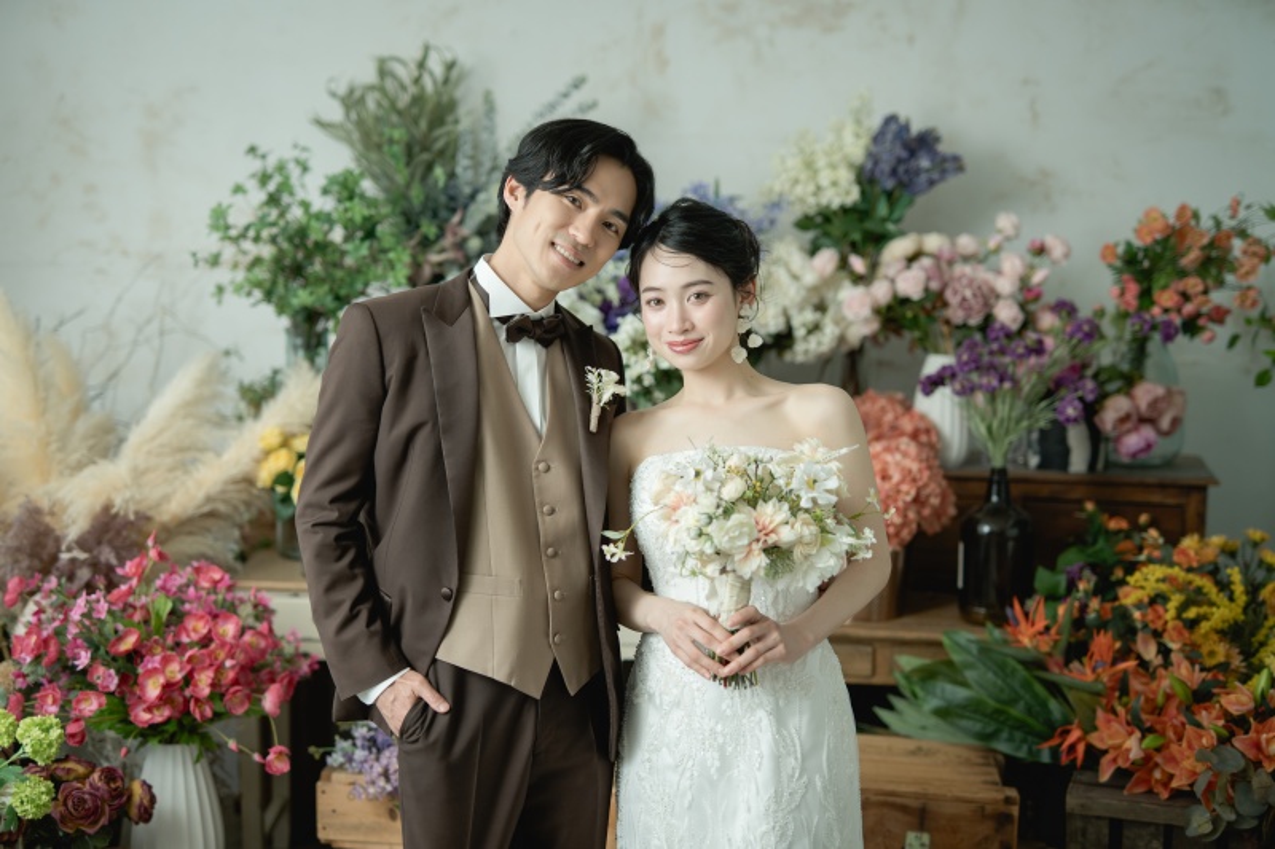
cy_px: 424
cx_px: 638
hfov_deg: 39.6
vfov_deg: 27.0
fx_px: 1770
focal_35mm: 50
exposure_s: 1/125
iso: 250
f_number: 1.8
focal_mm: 50
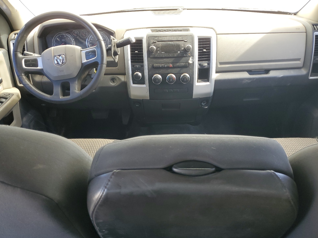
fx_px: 248
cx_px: 161
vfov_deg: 51.4
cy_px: 120
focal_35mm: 27
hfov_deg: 65.3
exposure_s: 1/120
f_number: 1.5
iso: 73
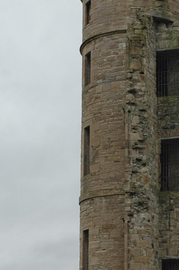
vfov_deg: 18.8
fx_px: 815
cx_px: 151
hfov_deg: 12.5
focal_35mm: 109
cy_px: 164
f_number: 7.1
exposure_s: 1/160
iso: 200
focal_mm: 34
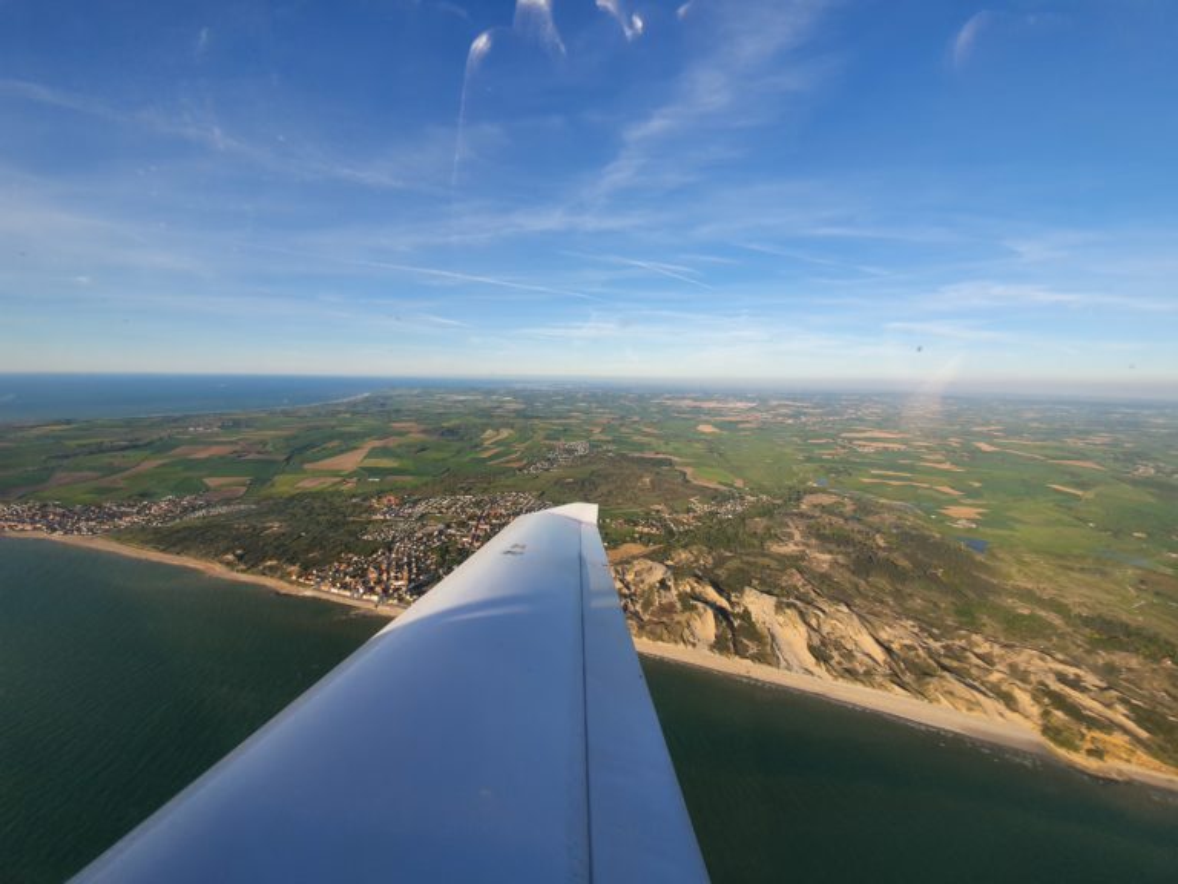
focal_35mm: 13
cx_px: 589
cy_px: 442
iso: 50
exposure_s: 1/474
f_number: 2.2
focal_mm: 1.8
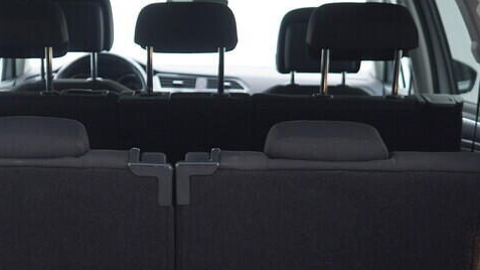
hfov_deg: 26.1
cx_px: 172
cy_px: 271
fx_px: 1031
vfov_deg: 14.7
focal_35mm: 81
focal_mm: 24
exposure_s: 1/40
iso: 250
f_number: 2.8
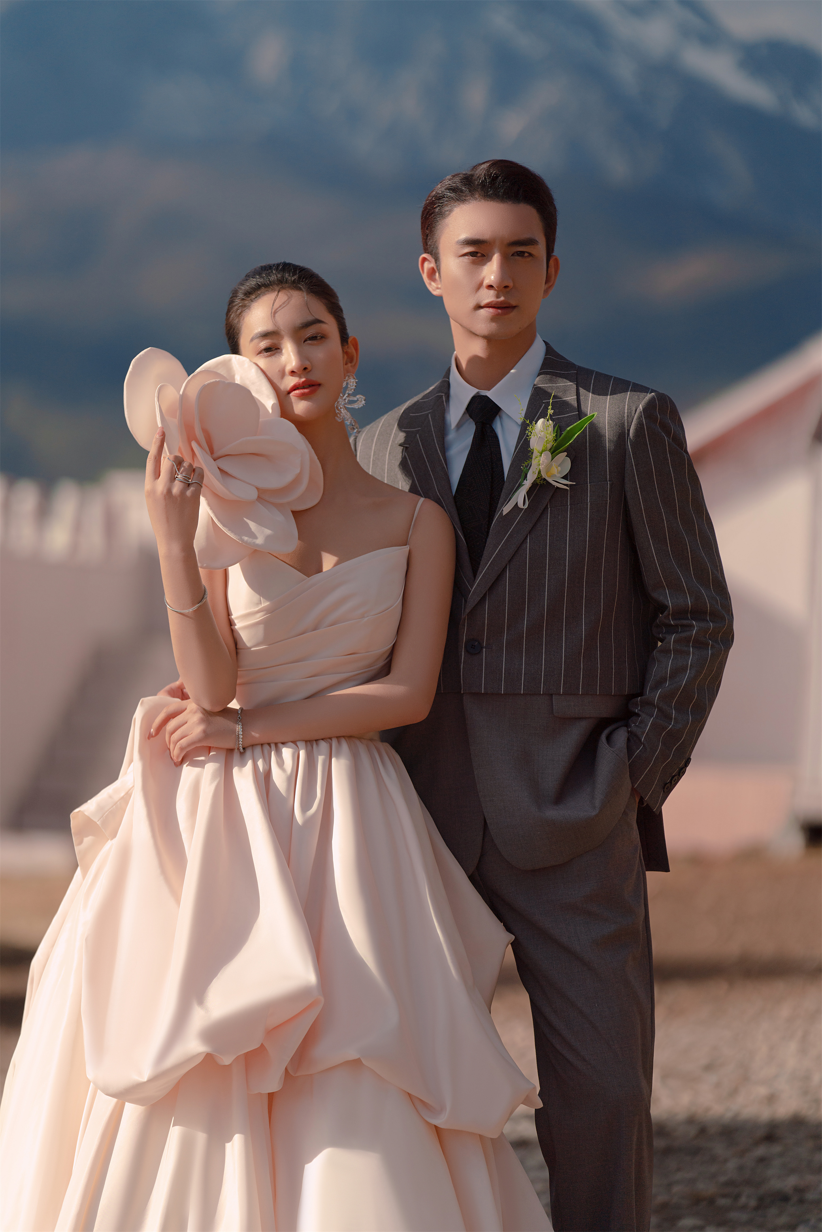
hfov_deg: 8.1
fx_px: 5819
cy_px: 616
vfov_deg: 12.1
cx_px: 411
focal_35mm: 170
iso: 200
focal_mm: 170
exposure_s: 1/5000
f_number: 3.2
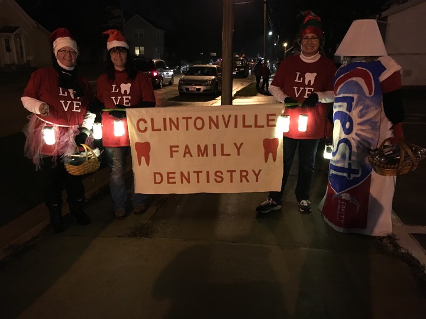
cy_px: 160
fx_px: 357
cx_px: 213
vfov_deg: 48.2
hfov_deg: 61.7
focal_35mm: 29
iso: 500
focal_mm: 4.15
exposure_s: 1/15
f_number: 2.2
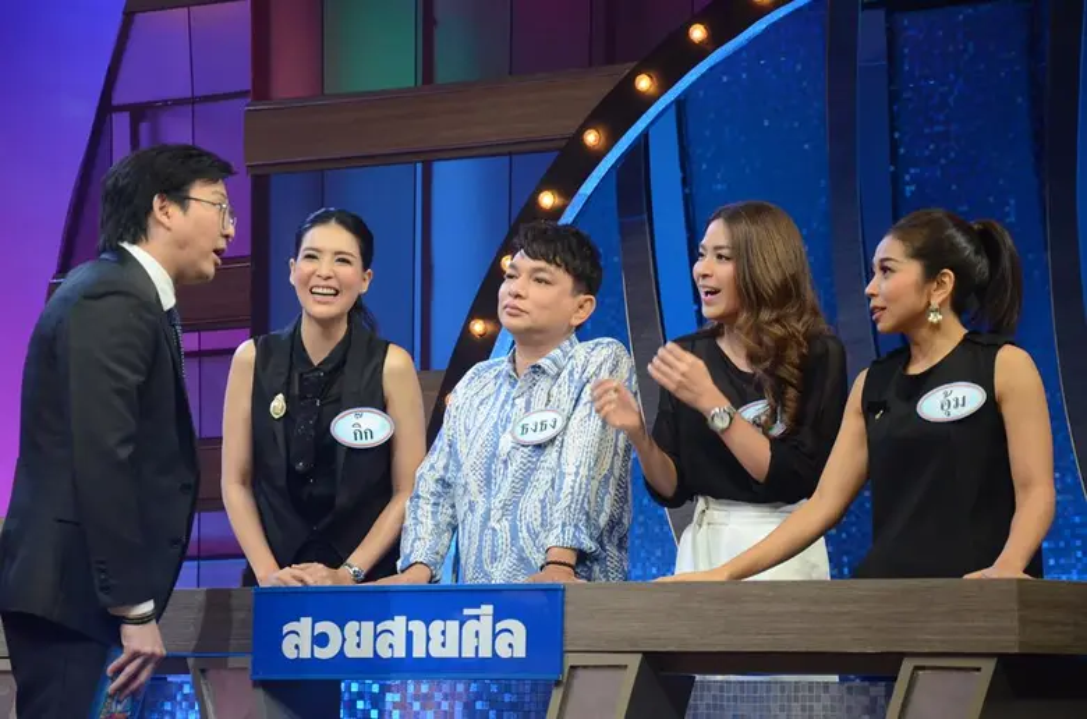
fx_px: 4428
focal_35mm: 147
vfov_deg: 9.3
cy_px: 360
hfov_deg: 14.0
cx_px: 544
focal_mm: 98
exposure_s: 1/320
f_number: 5.6
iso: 2500
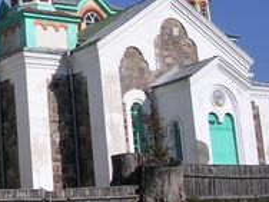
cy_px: -28
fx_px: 824
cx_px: -52
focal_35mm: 106
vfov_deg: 13.6
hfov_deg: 17.7
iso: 100
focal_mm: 5.8
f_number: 5.6
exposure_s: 1/549
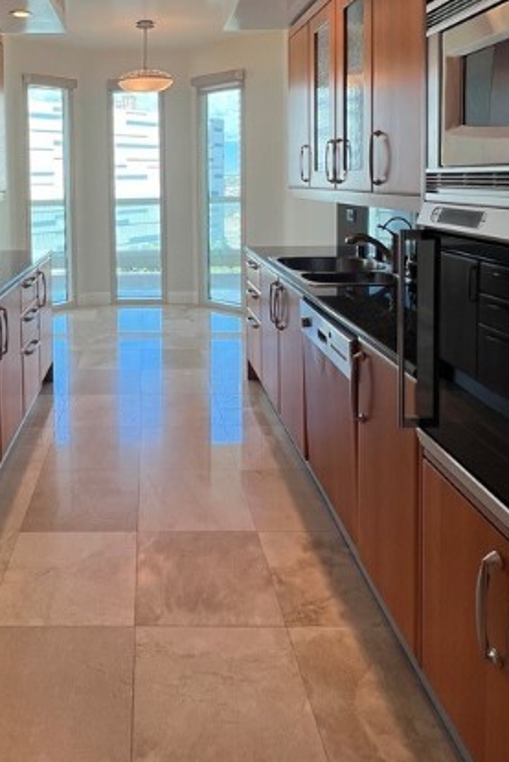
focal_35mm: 25
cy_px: 204
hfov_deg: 49.6
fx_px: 530
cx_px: 138
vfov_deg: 67.6
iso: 32
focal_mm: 1.57
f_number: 1.8
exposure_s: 1/149
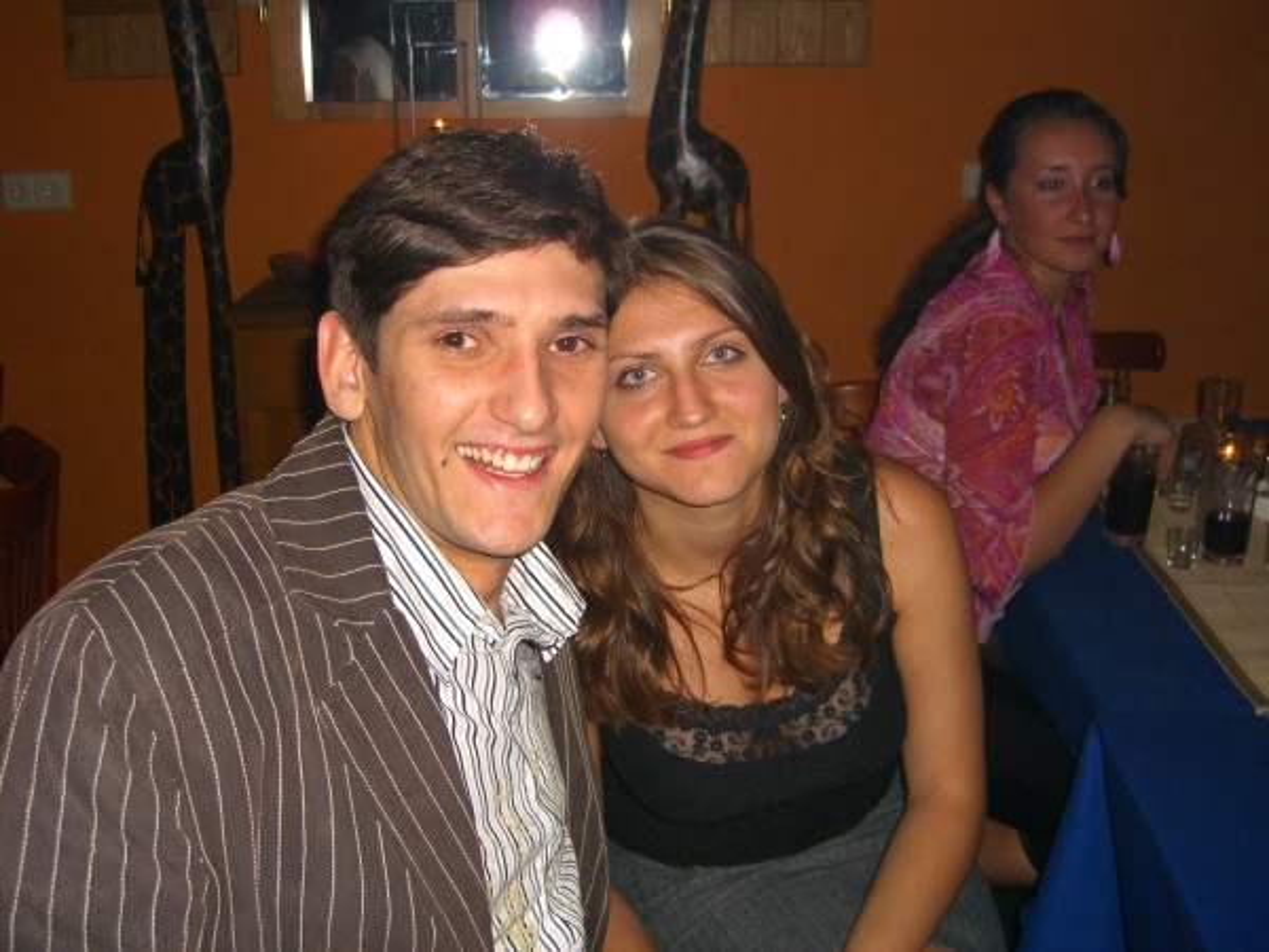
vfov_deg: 37.7
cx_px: 634
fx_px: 1393
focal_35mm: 38
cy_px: 476
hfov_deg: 49.0
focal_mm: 7.9
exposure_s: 1/60
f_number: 2.8
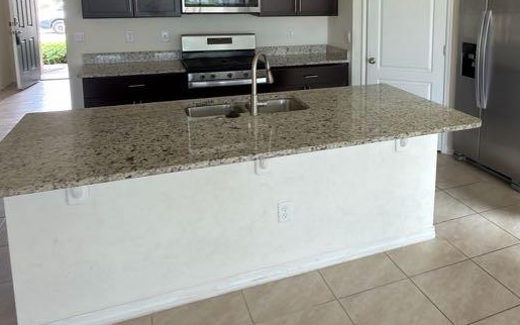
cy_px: 61
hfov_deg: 59.3
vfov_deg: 38.9
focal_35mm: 31
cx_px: 360
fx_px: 439
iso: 80
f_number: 2.2
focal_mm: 2.22
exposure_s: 1/30
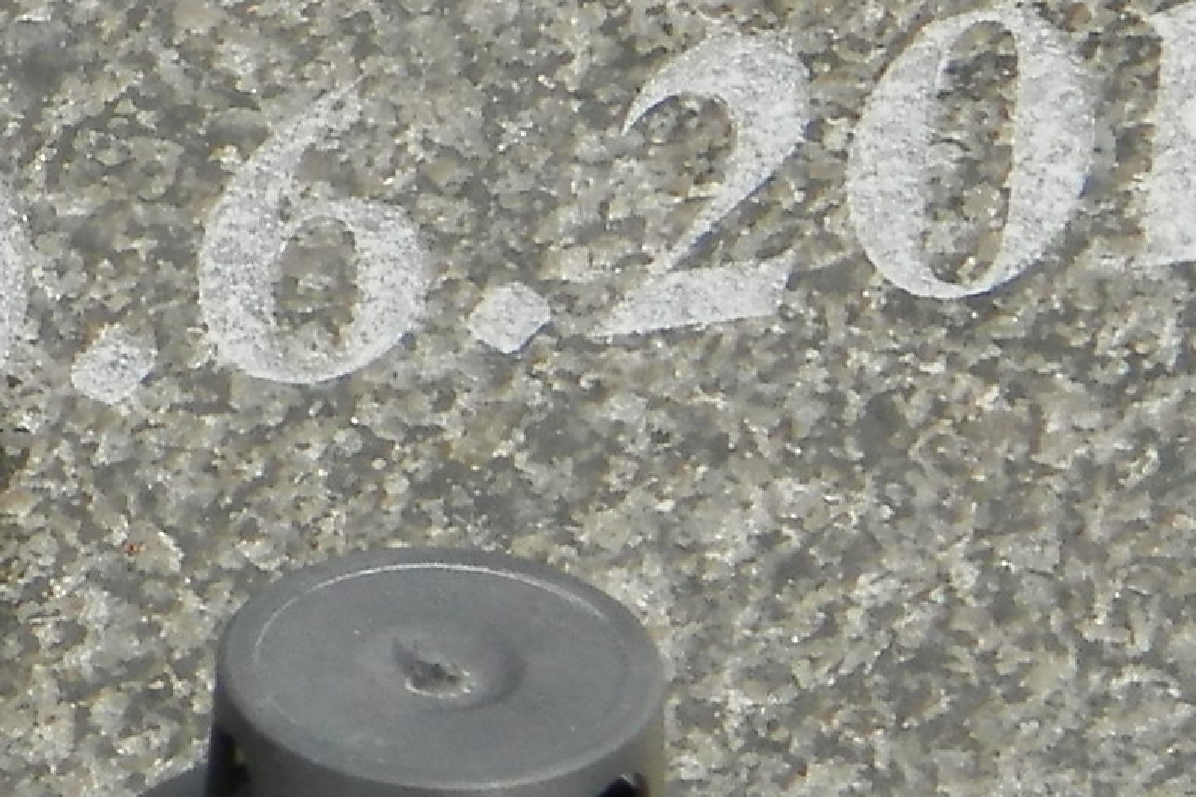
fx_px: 21256
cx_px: -1069
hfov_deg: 3.2
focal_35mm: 640
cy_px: -939
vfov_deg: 2.1
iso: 80
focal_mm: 19
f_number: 4.5
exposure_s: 1/160
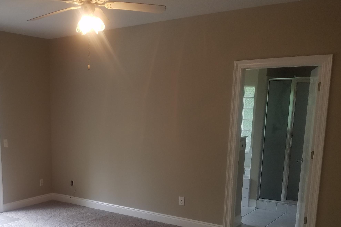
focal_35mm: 41
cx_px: 93
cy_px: 171
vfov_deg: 32.0
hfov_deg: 46.0
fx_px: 388
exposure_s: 1/60
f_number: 1.7
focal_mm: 4.2
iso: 100
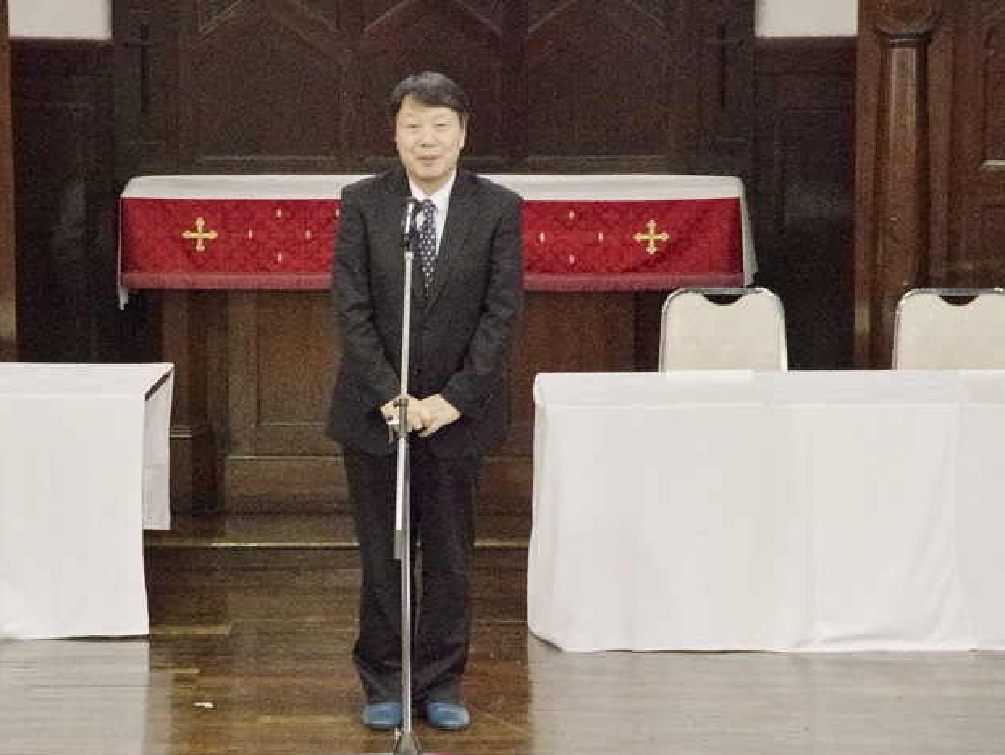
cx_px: 373
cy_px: 337
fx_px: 7250
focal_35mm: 250
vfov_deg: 6.0
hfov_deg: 7.9
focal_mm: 135
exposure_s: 1/80
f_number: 7.1
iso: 6400
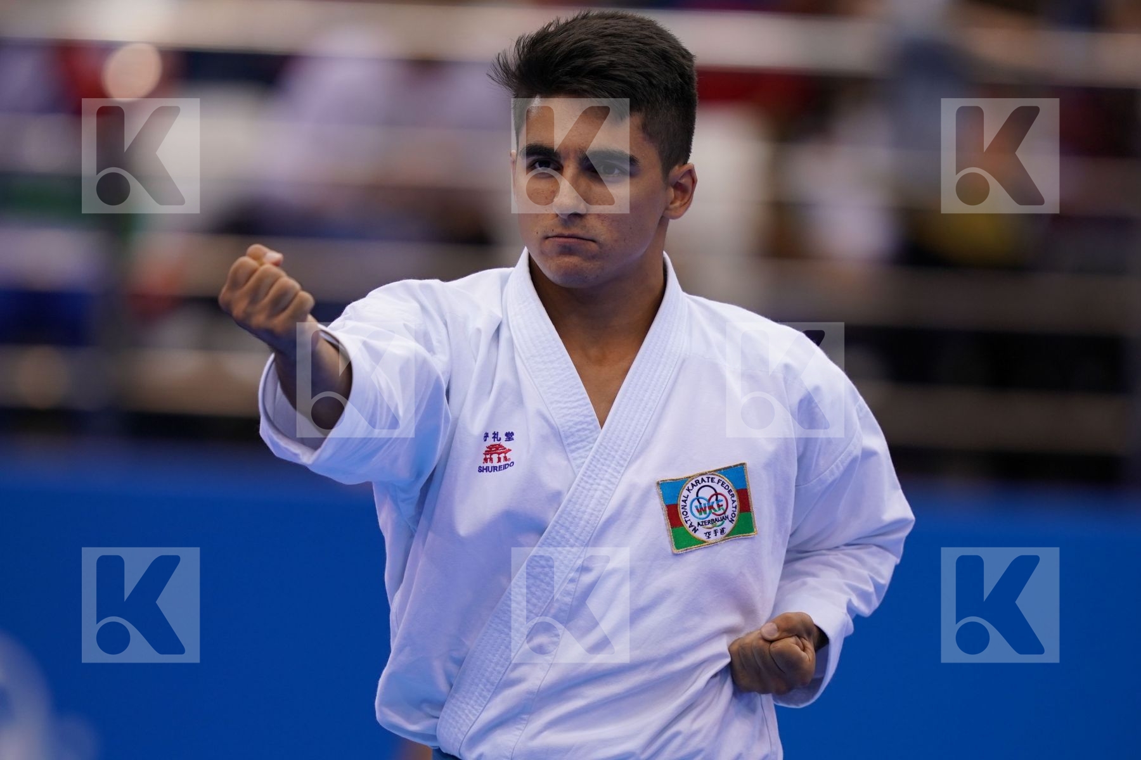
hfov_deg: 3.4
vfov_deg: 2.3
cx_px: 570
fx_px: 19015
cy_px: 380
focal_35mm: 600
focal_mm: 400
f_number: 2.8
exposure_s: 1/500
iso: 500
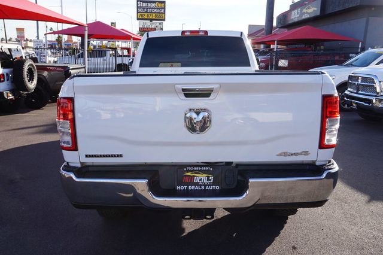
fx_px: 319
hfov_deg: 62.0
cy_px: 128
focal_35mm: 30
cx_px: 192
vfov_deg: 43.6
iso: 100
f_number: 9
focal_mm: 20
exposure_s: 1/80
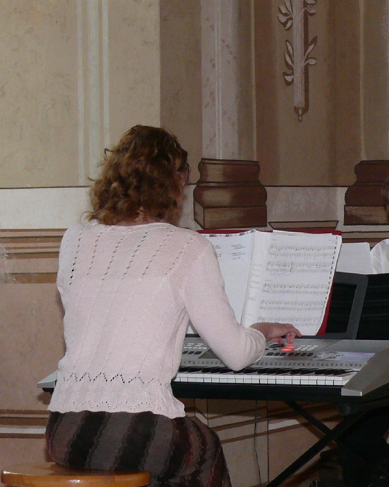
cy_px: 243
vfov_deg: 11.8
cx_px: 259
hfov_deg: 9.4
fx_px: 2361
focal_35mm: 164
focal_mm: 14.8
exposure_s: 1/30
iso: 200
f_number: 3.2
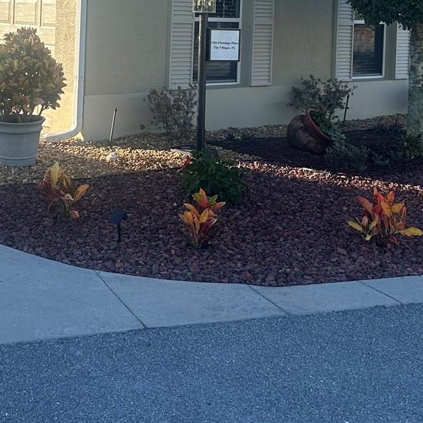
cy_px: 10
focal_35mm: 64
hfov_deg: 26.7
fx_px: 885
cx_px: 136
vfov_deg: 25.7
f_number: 1.5
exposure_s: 1/2208
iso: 50
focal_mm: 5.7
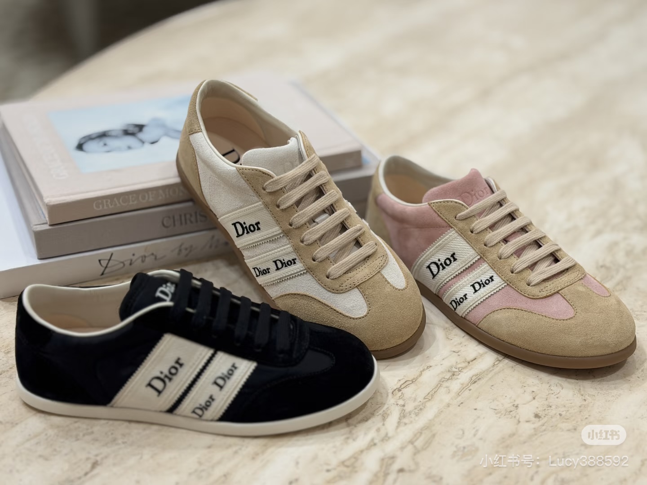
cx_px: 324
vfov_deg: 30.3
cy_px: 242
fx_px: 897
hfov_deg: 39.7
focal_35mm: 48
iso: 50
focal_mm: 6.76
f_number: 1.78
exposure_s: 1/190
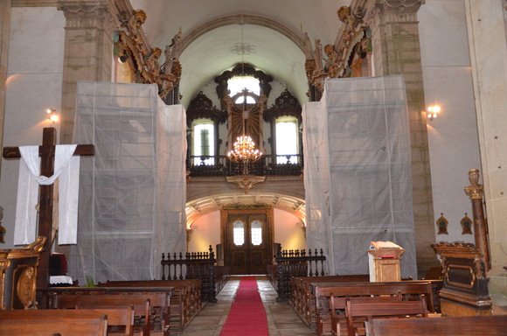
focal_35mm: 33
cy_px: 168
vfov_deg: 39.8
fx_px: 464
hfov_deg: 57.3
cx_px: 254
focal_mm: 22
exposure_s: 1/60
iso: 1400
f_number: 3.8
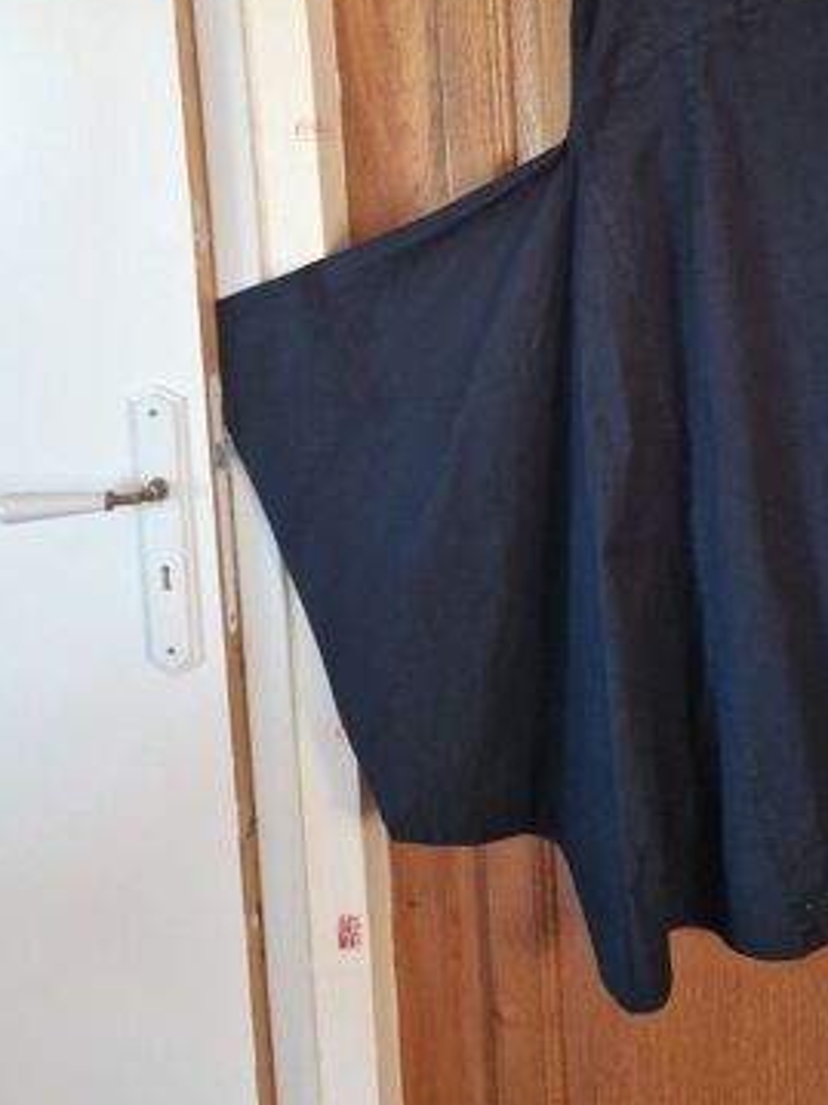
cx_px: 683
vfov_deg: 44.0
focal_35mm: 41
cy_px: 249
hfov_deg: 33.9
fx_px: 1308
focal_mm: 5.4
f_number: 1.8
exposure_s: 1/100
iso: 800
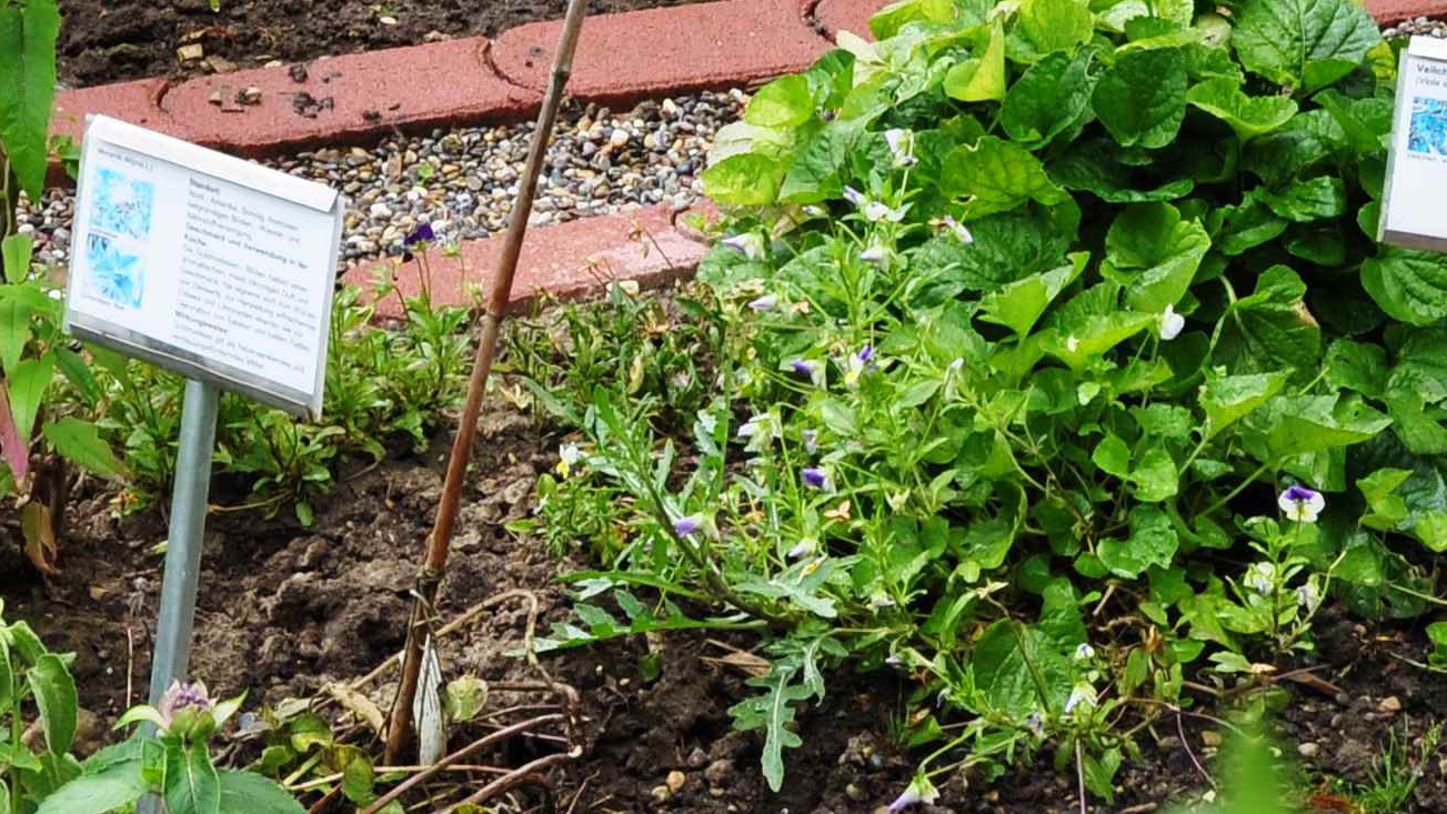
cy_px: -248
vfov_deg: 7.7
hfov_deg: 13.9
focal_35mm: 155
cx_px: 807
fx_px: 5947
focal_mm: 30
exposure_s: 1/80
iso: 200
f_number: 8
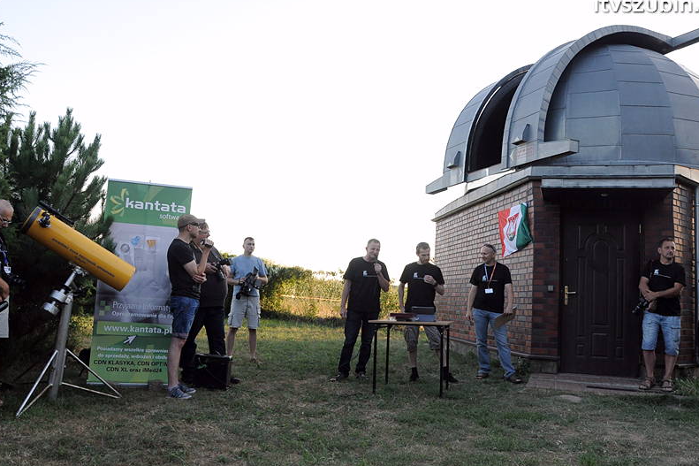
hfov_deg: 63.6
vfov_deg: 44.9
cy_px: 223
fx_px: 563
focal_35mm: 29
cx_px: 363
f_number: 7.1
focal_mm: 18
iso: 800
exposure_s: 1/200
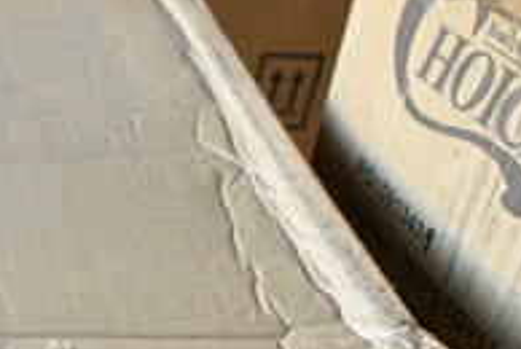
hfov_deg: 21.6
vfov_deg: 15.2
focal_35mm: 85
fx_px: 1232
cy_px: 475
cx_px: -150
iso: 6400
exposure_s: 1/200
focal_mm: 18
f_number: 7.1
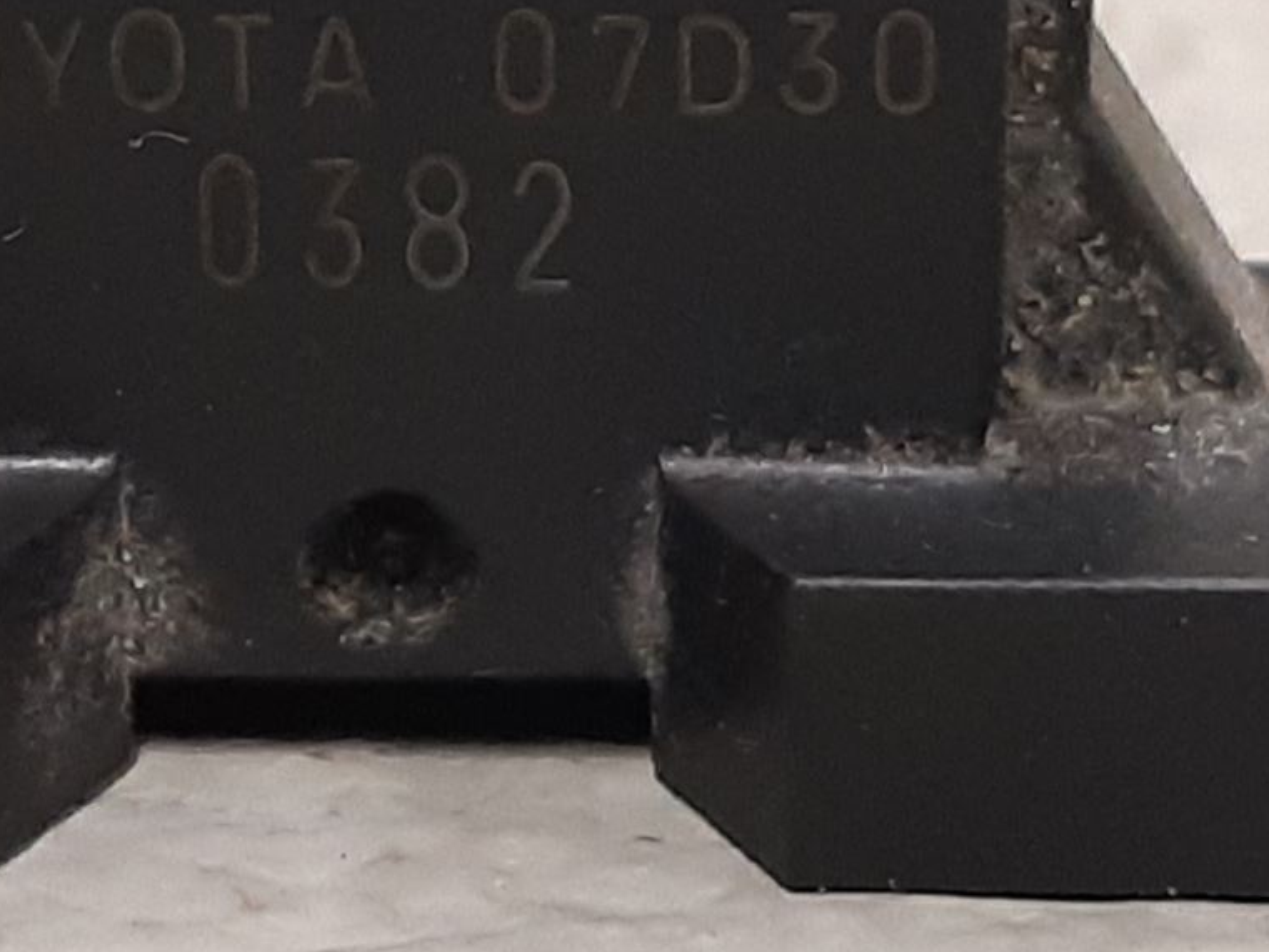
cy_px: 63
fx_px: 2567
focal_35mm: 70
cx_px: 300
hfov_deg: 27.4
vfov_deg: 20.5
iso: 200
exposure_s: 1/50
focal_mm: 3.93
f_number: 1.7
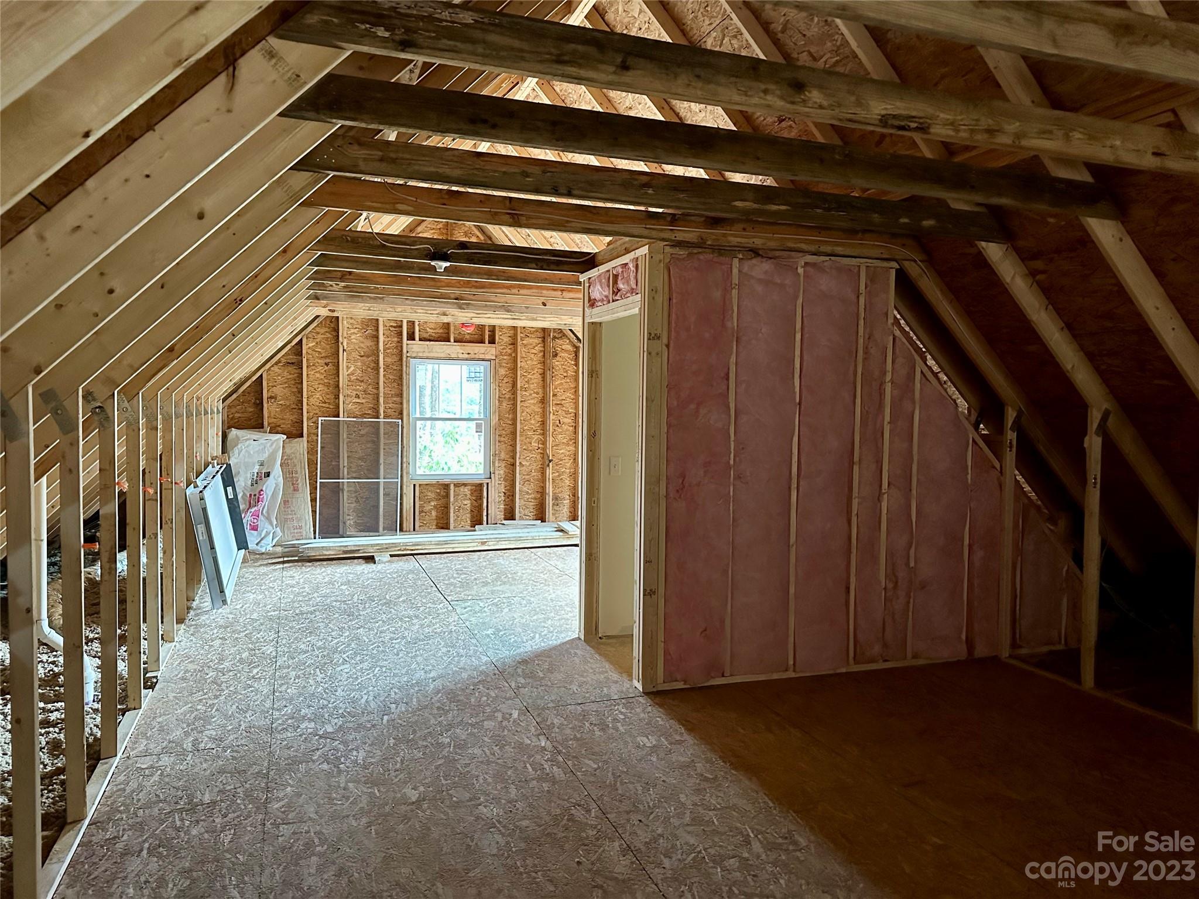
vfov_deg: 56.8
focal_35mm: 24
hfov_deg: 71.6
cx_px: 600
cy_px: 450
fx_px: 831
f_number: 1.78
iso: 1000
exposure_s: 1/50
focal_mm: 6.86
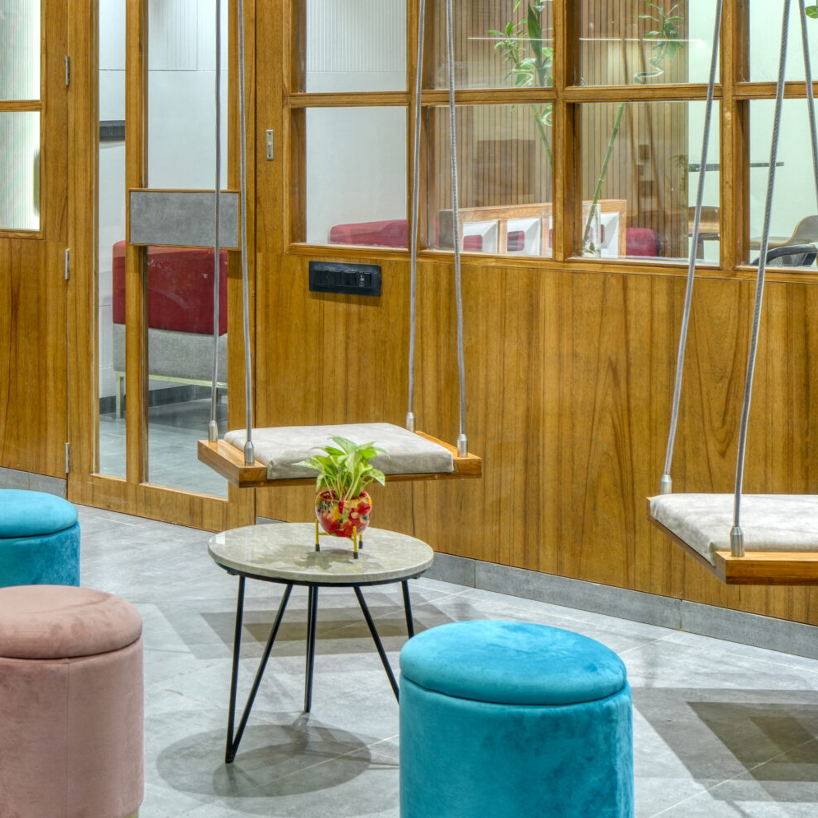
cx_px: -24
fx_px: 1871
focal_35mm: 70
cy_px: 171
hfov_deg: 23.5
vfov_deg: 24.3
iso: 200
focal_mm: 32
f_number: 8
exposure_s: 1/4
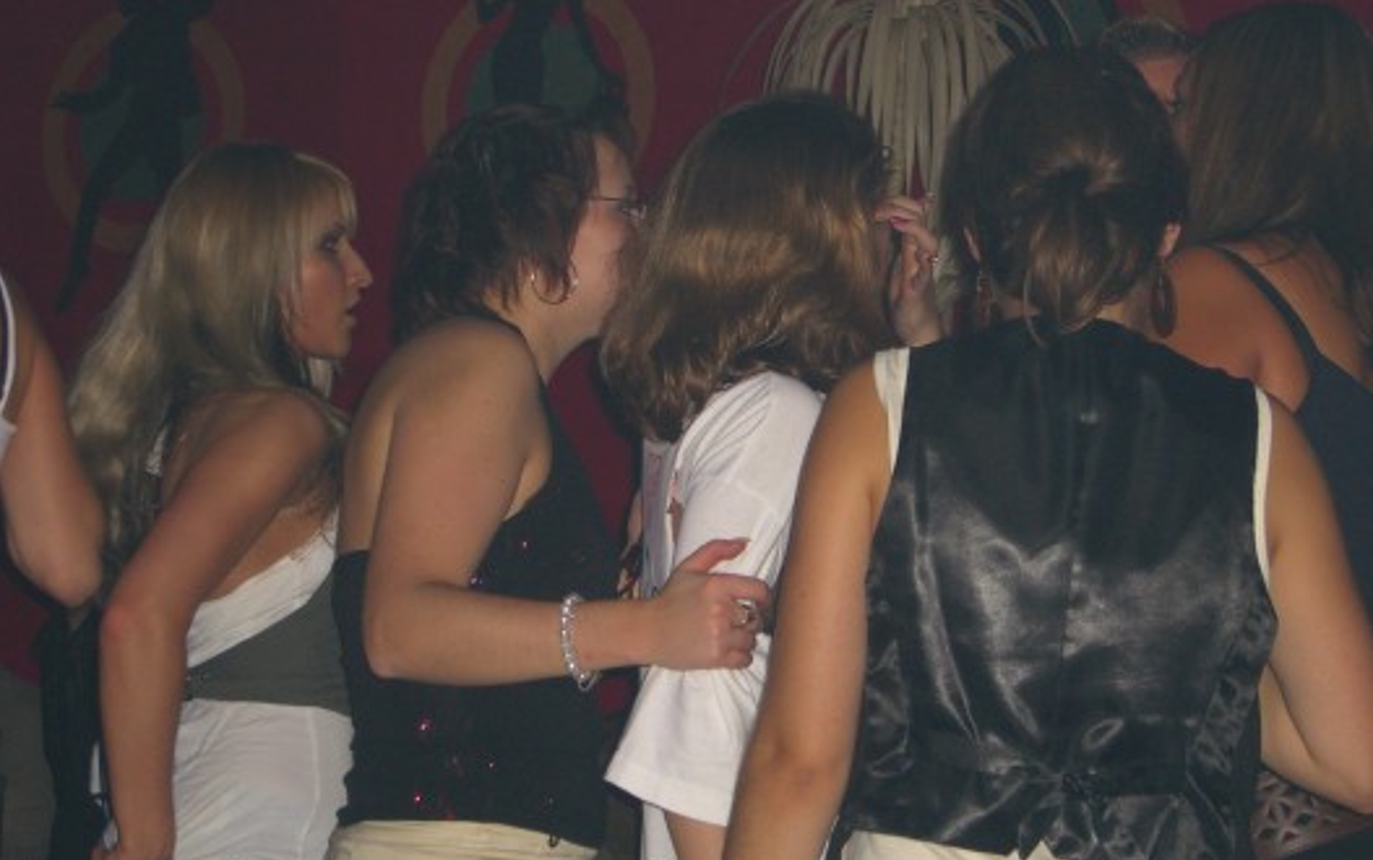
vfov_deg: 15.9
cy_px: 357
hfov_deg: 25.2
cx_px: 737
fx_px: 3070
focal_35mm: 82
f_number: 4
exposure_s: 1/60
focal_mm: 14.2
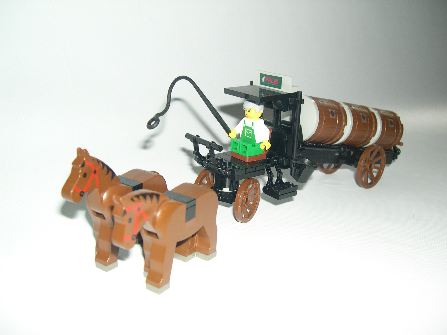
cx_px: 224
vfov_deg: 37.7
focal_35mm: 38
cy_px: 168
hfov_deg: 49.0
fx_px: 491
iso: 100
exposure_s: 1/60
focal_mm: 8
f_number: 2.8
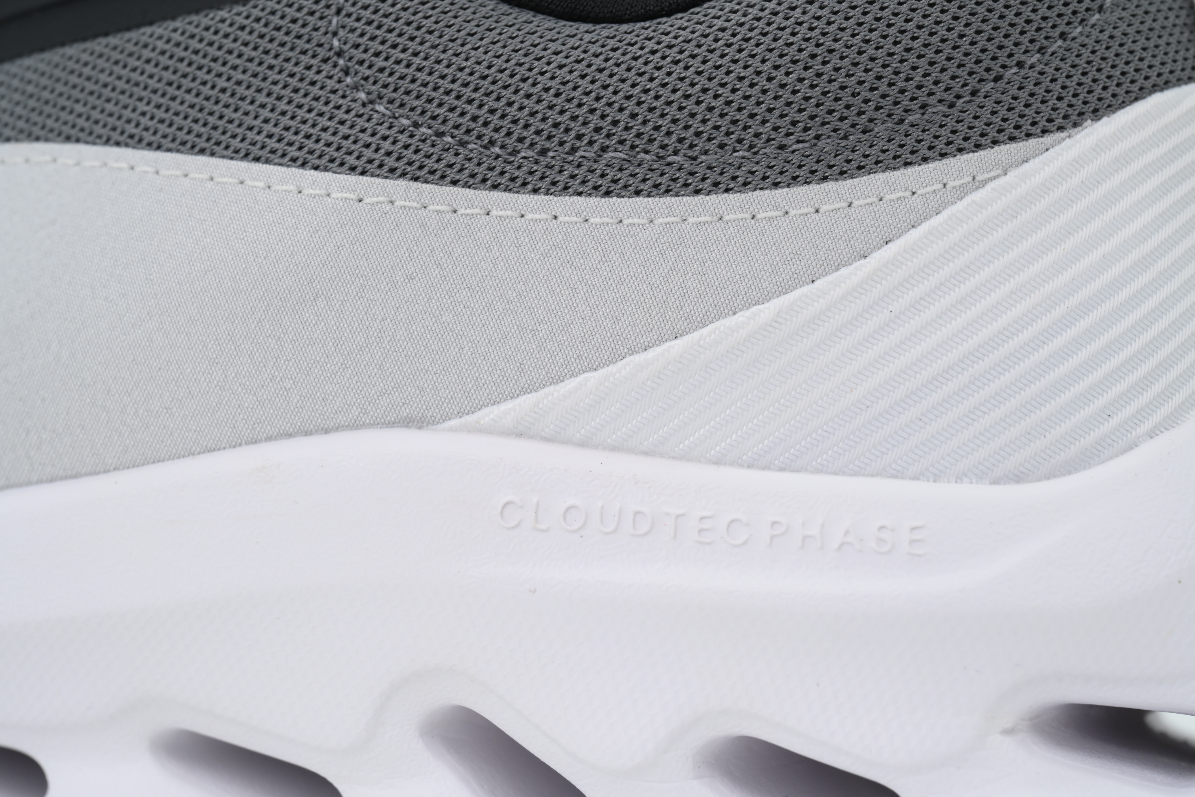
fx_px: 3087
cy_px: 398
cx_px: 598
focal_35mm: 93
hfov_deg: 21.9
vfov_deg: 14.7
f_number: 11
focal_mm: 93
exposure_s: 1/100
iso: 400
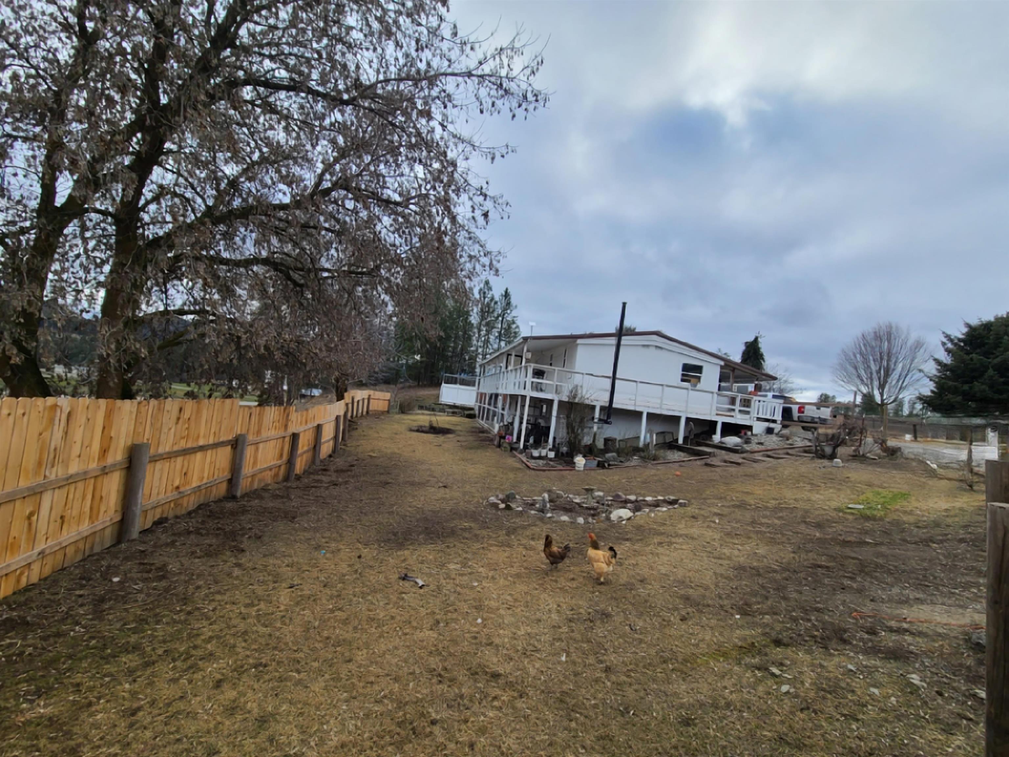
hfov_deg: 106.2
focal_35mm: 13
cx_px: 504
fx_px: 379
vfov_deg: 89.9
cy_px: 378
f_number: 2.2
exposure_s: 1/588
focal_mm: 2.2
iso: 50
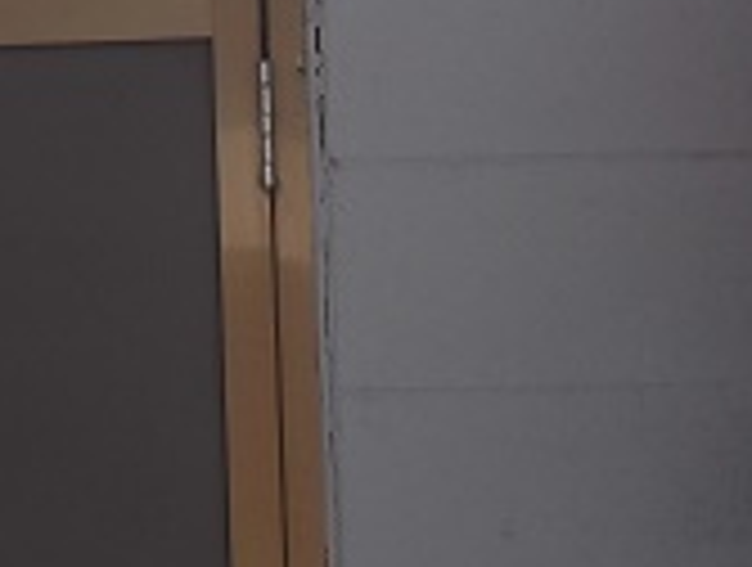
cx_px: 266
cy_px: -320
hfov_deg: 13.4
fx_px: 3200
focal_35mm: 147
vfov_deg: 9.8
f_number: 3.7
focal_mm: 7.28
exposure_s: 1/250
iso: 64
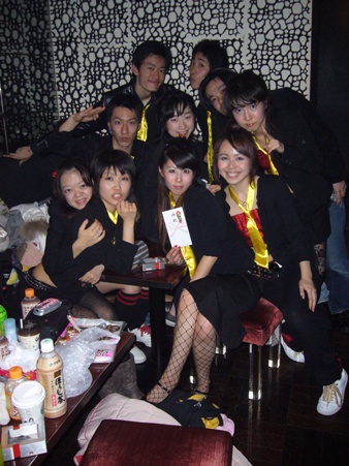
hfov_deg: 40.7
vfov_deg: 52.6
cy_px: 233
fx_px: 471
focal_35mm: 35
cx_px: 174
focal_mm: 5.8
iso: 250
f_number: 2.8
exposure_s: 1/60
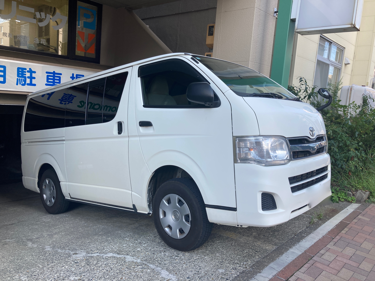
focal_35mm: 28
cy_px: 140
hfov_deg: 63.4
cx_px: 188
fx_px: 303
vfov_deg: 49.7
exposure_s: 1/410
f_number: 1.8
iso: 20
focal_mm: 3.99
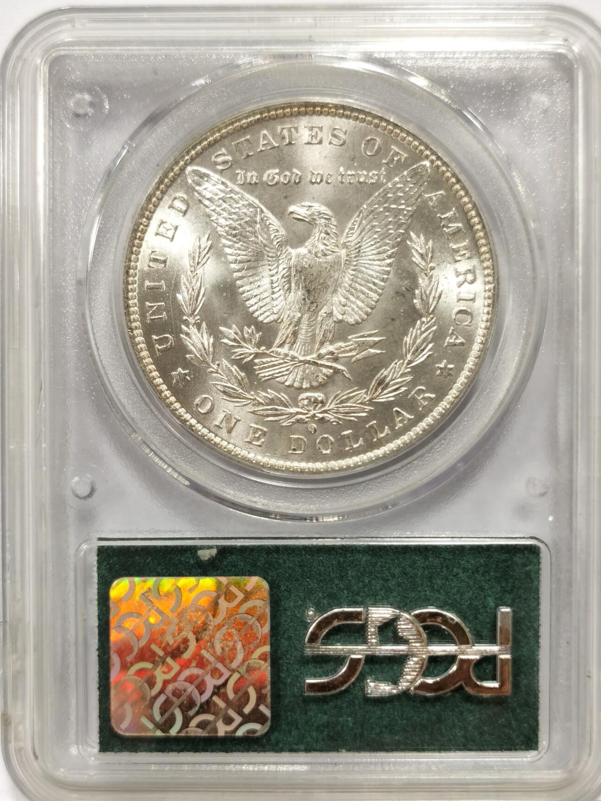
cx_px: 309
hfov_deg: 26.1
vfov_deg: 34.3
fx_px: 1296
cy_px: 412
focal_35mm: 56
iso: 125
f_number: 16
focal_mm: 5.56
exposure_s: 1/100
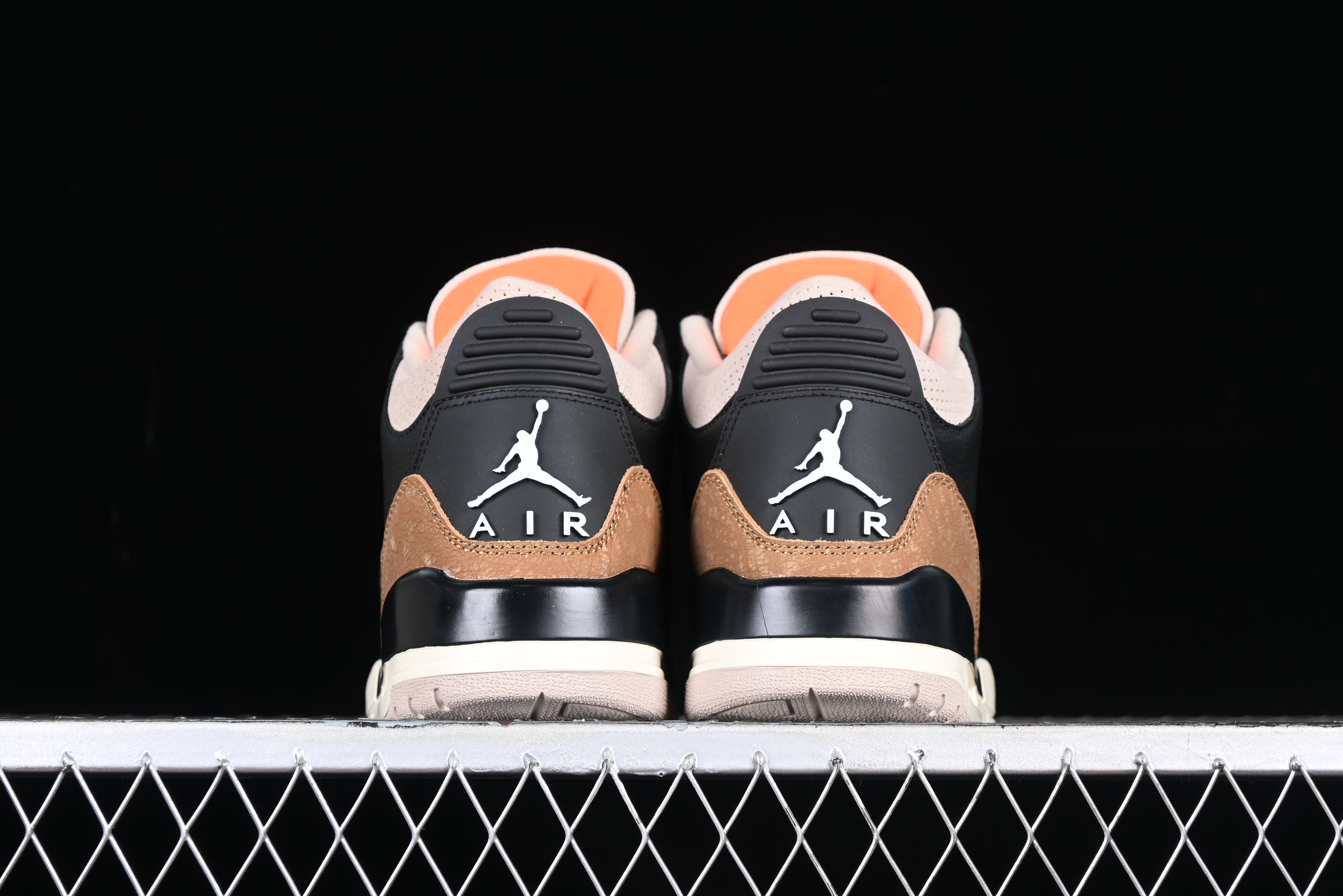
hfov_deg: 28.1
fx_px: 2686
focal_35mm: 72
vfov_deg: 18.9
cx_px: 672
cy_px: 448
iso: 160
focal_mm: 48
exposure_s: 1/80
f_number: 6.3
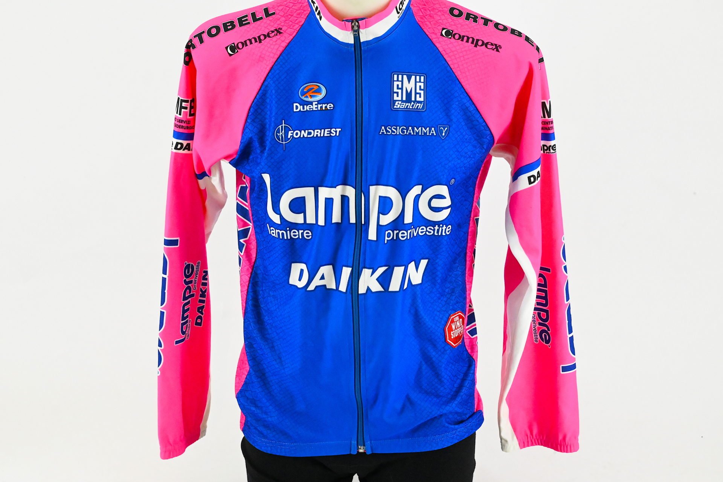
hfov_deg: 28.9
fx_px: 1405
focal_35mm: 70
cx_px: 362
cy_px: 241
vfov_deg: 19.4
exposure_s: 1/400
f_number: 16
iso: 22800
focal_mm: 70
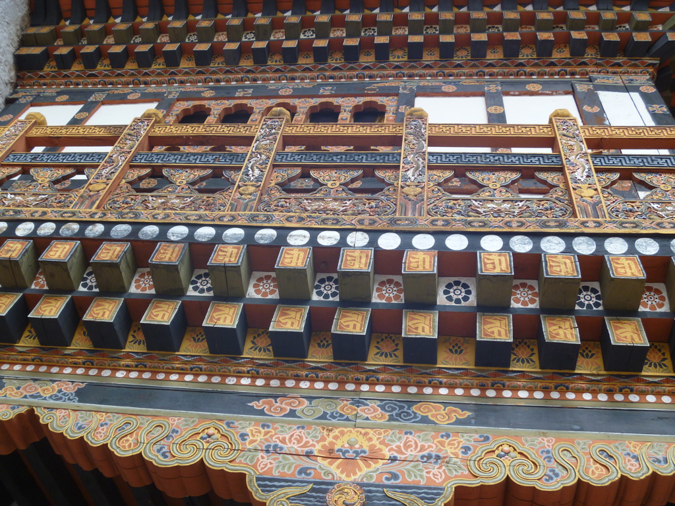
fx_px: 682
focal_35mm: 35
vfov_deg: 40.7
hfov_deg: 52.6
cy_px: 253
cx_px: 338
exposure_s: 1/80
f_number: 3.5
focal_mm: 6.3
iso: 80
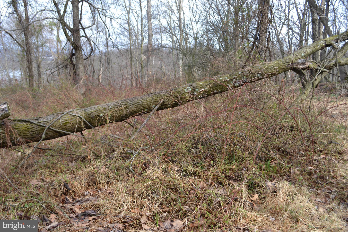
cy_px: 116
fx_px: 290
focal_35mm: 30
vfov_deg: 43.6
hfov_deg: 61.9
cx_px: 174
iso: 100
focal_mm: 20
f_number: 5.6
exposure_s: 1/125
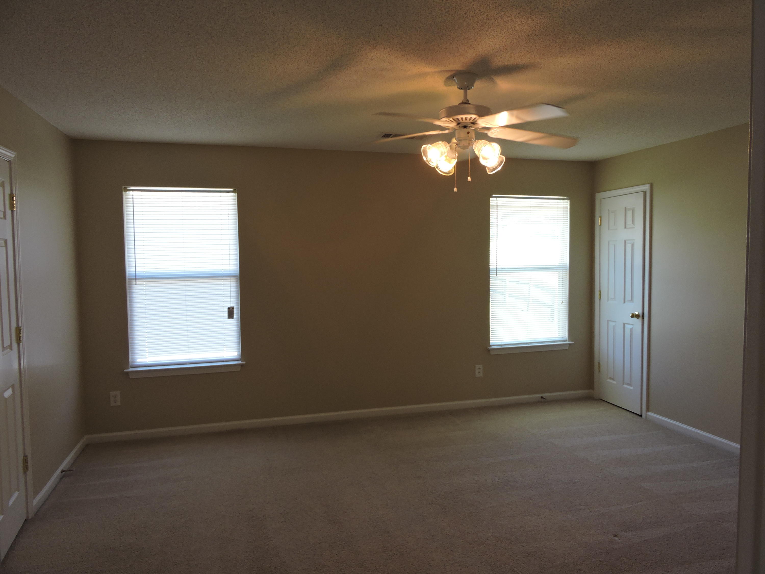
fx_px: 530
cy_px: 287
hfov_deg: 71.6
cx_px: 382
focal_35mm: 24
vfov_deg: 56.8
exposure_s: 1/40
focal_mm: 4.3
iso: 100
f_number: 3.3
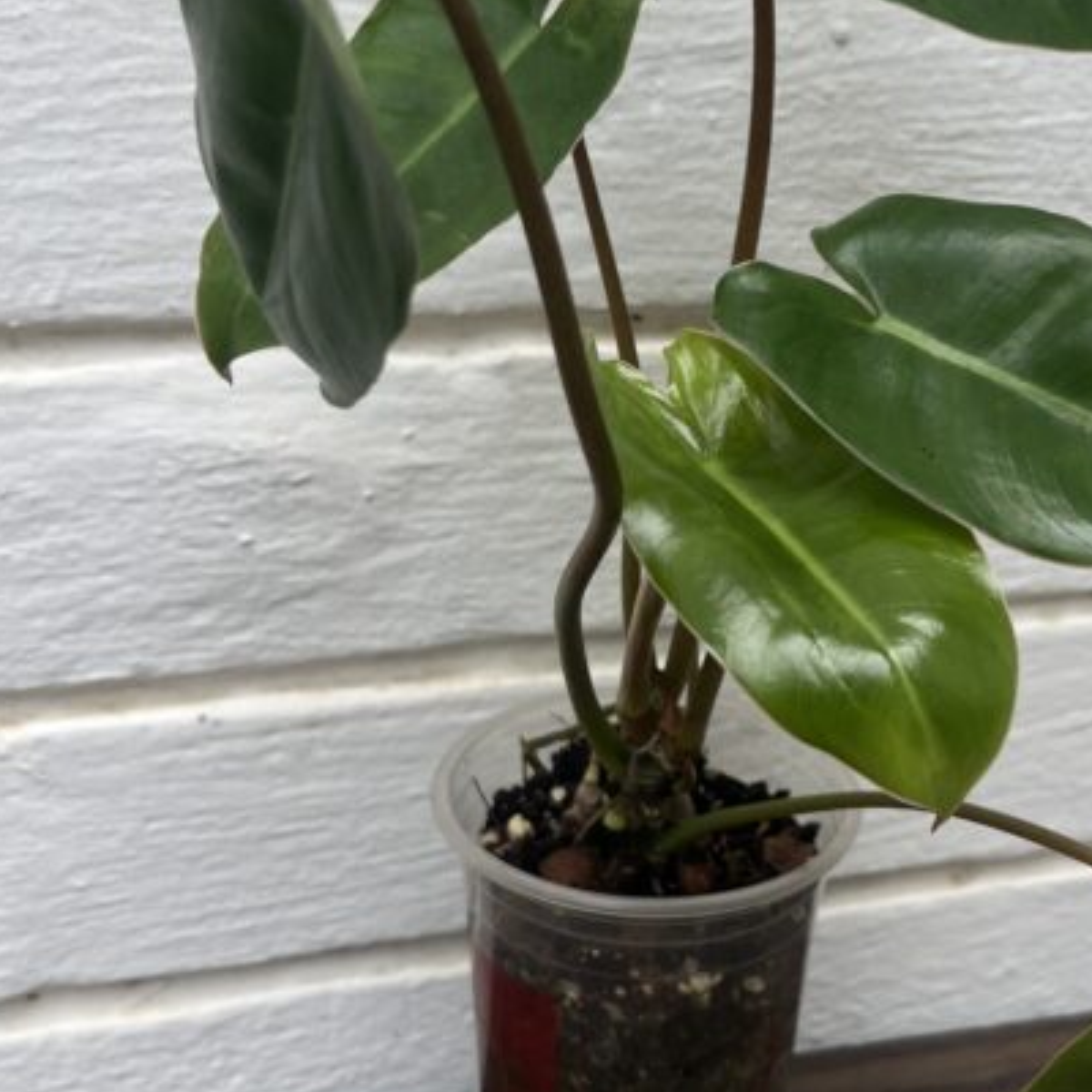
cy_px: 557
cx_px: 759
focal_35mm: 46
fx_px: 1642
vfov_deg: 36.8
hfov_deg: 36.3
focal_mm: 5.1
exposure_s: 1/1558
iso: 50
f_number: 1.6
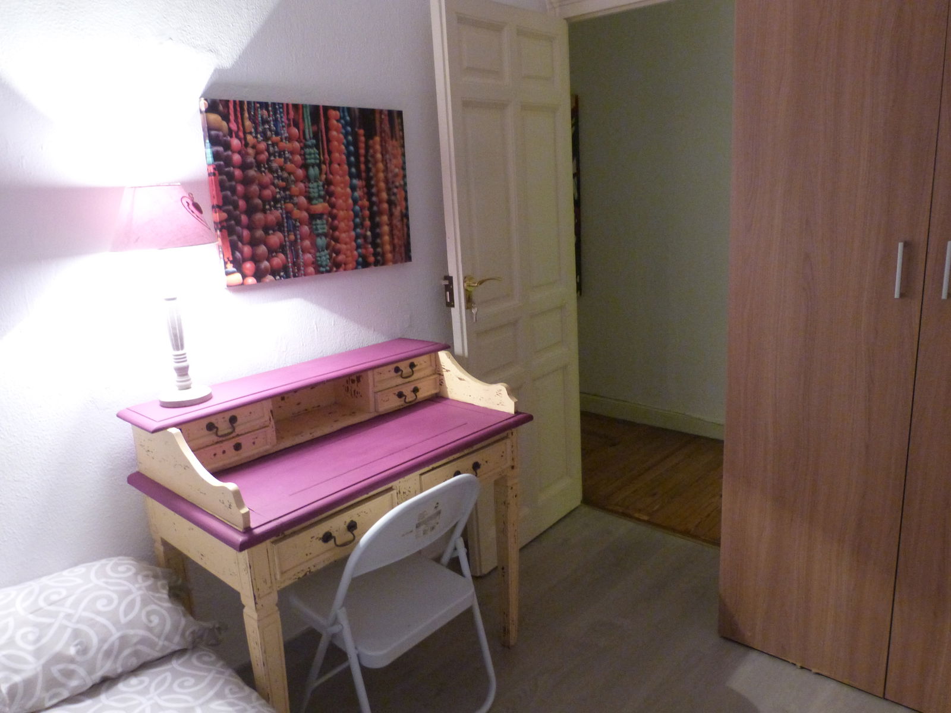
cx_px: 476
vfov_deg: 54.9
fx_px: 687
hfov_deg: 69.4
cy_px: 356
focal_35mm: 25
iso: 400
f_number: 2.8
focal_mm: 4.5
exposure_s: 1/10
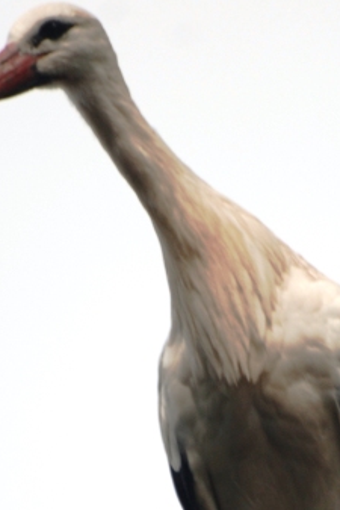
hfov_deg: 1.0
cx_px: 223
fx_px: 19359
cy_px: 483
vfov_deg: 1.5
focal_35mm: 1368
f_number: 5.6
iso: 200
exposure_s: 1/500
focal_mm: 300
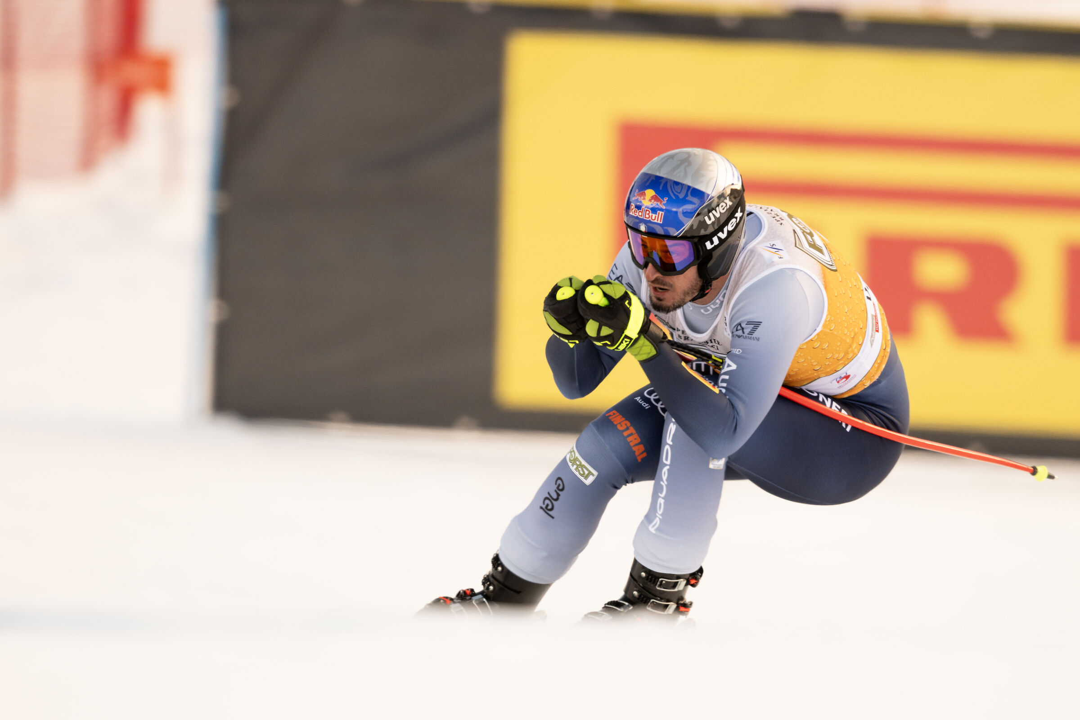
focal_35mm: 560
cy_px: 360
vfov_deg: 2.5
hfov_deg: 3.7
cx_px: 540
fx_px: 16799
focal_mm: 560
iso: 500
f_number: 4.5
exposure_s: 1/1250
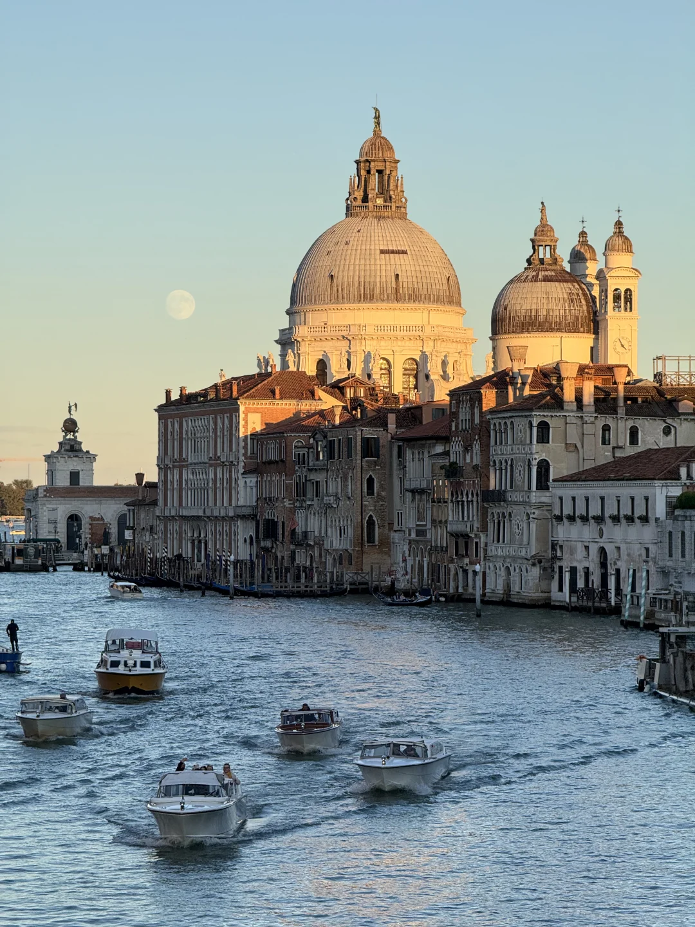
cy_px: 464
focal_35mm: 120
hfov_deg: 12.3
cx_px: 348
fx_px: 3212
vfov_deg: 16.4
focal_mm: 15.66
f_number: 2.8
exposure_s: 1/525
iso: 50
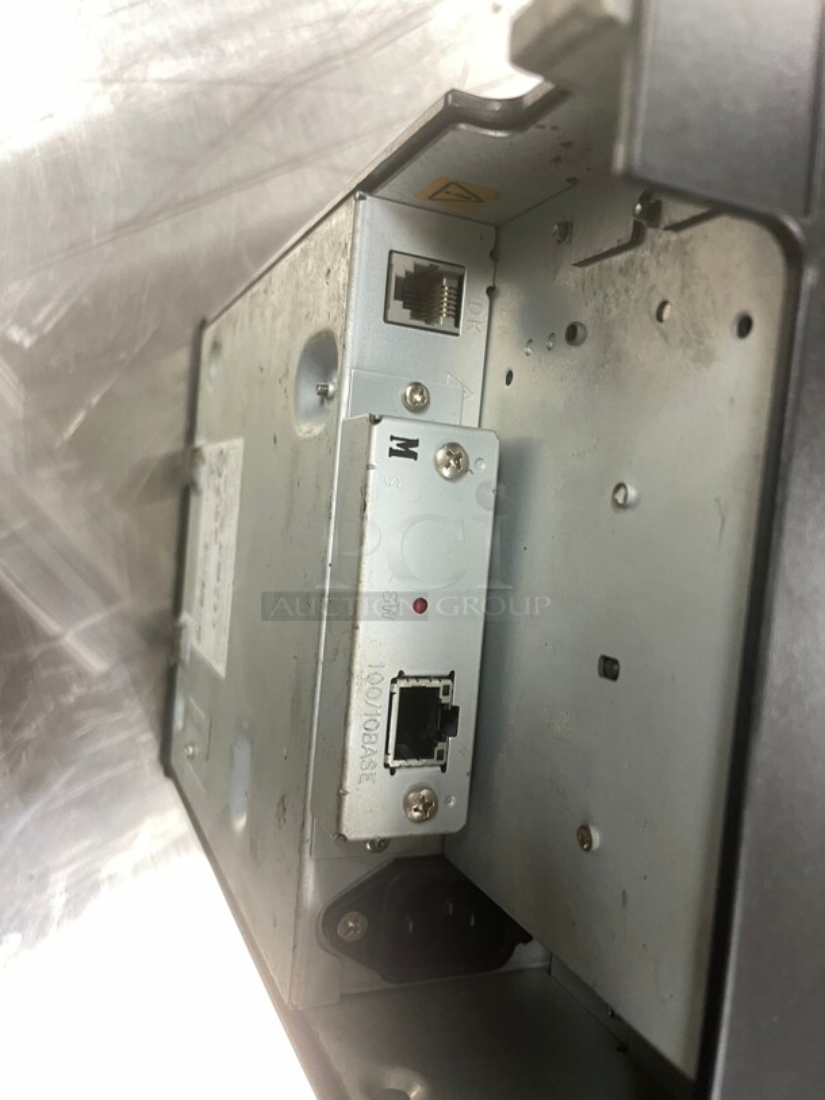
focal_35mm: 26
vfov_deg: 67.3
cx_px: 412
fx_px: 826
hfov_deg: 53.1
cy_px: 550
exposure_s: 1/60
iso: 250
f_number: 1.6
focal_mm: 5.1
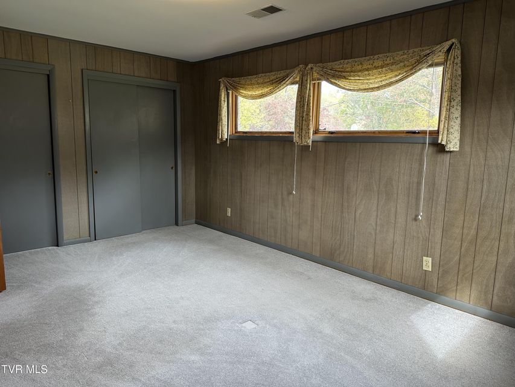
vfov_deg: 56.8
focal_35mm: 24
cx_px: 258
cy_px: 194
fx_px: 357
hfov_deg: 71.6
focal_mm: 6.86
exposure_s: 1/120
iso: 80
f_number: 1.78
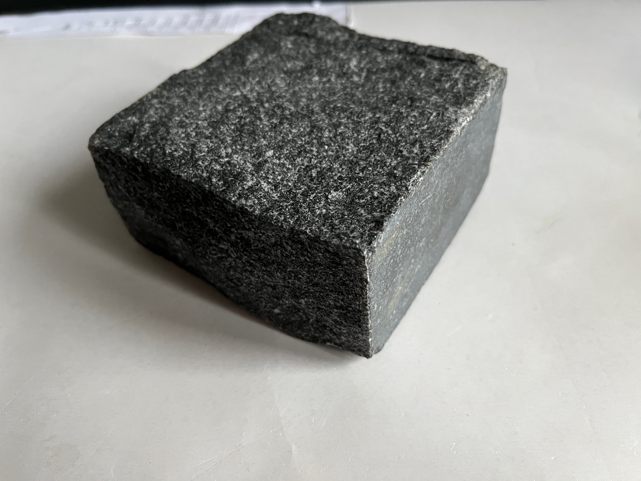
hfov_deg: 67.3
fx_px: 481
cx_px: 320
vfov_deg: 53.1
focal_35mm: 26
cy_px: 240
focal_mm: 5.1
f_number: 1.6
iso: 400
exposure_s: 1/60
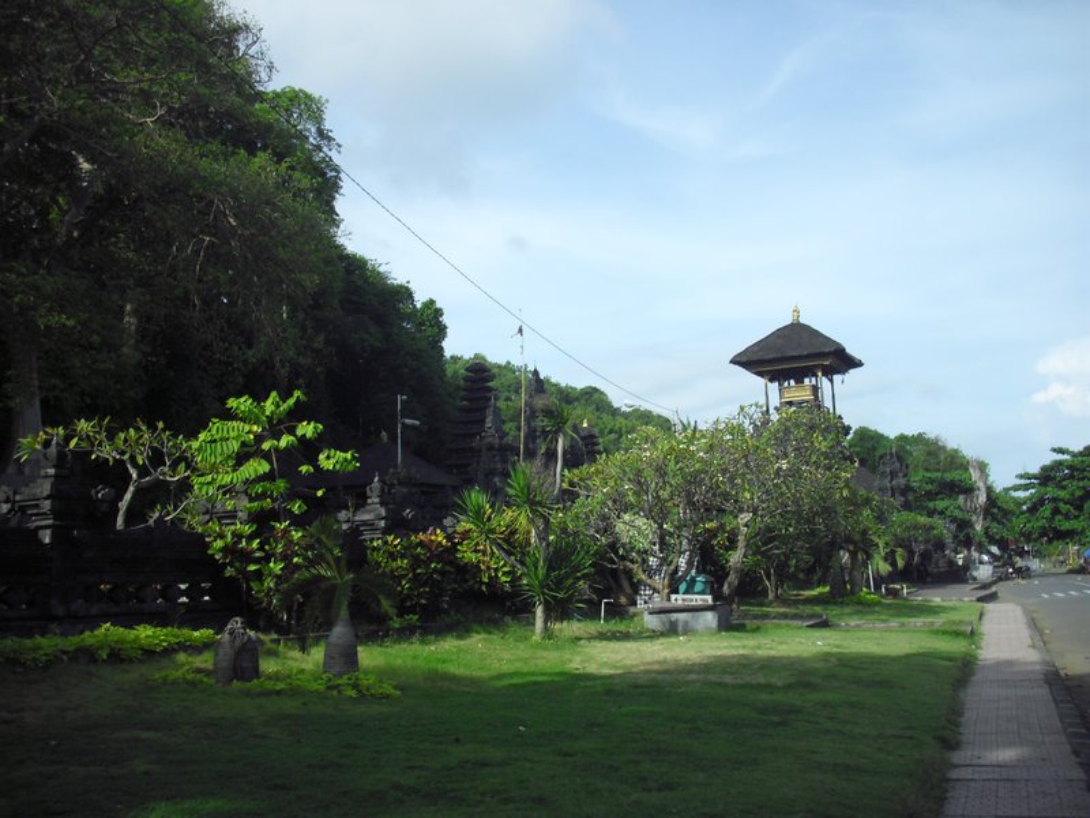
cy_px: 409
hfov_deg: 49.0
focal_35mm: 38
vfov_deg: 37.7
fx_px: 1197
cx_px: 545
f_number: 8
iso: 100
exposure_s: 1/200
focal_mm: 6.2
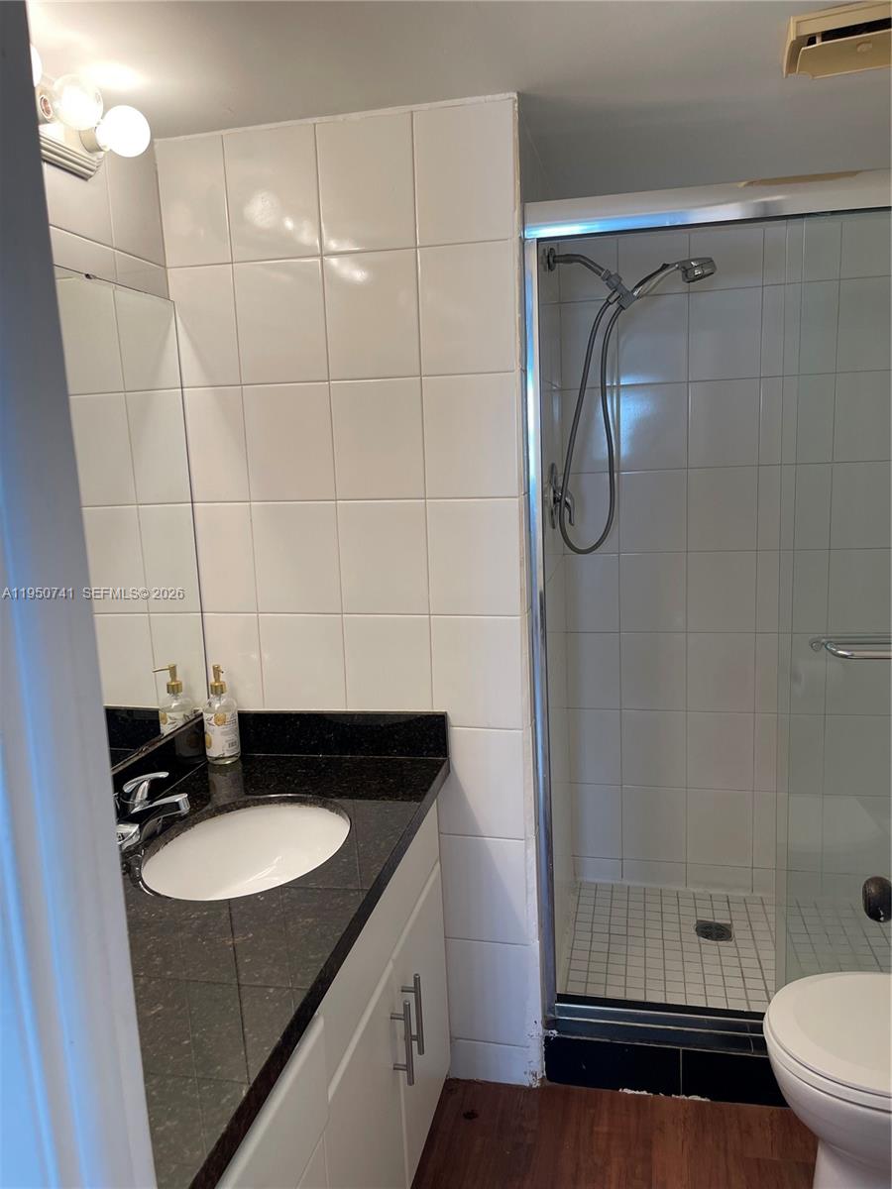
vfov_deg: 69.4
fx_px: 859
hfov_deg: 54.9
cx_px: 446
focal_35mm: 25
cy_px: 594
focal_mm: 5.1
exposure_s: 1/120
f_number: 1.6
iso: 64
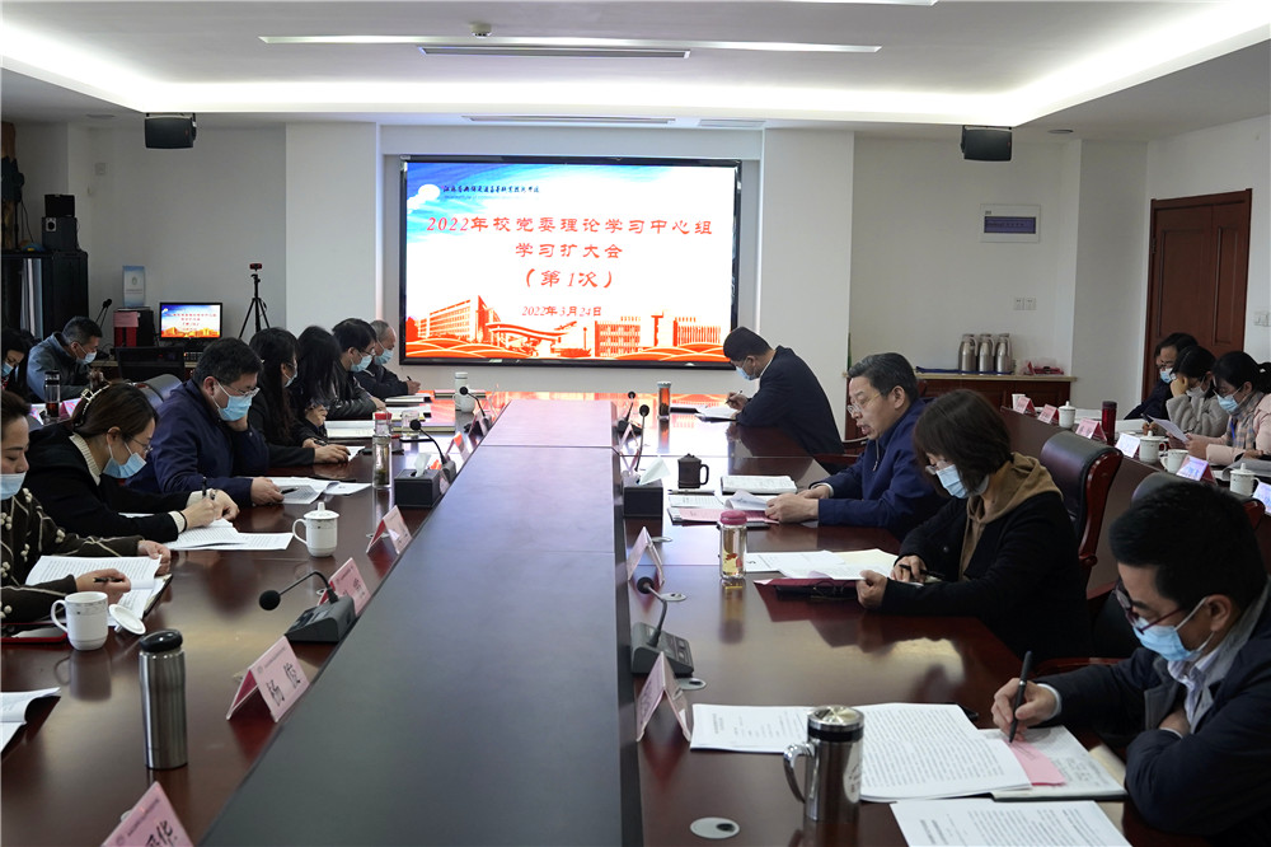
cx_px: 636
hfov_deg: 53.1
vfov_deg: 36.8
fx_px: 1271
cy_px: 424
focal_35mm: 36
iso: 1000
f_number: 4
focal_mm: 24
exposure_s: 1/160
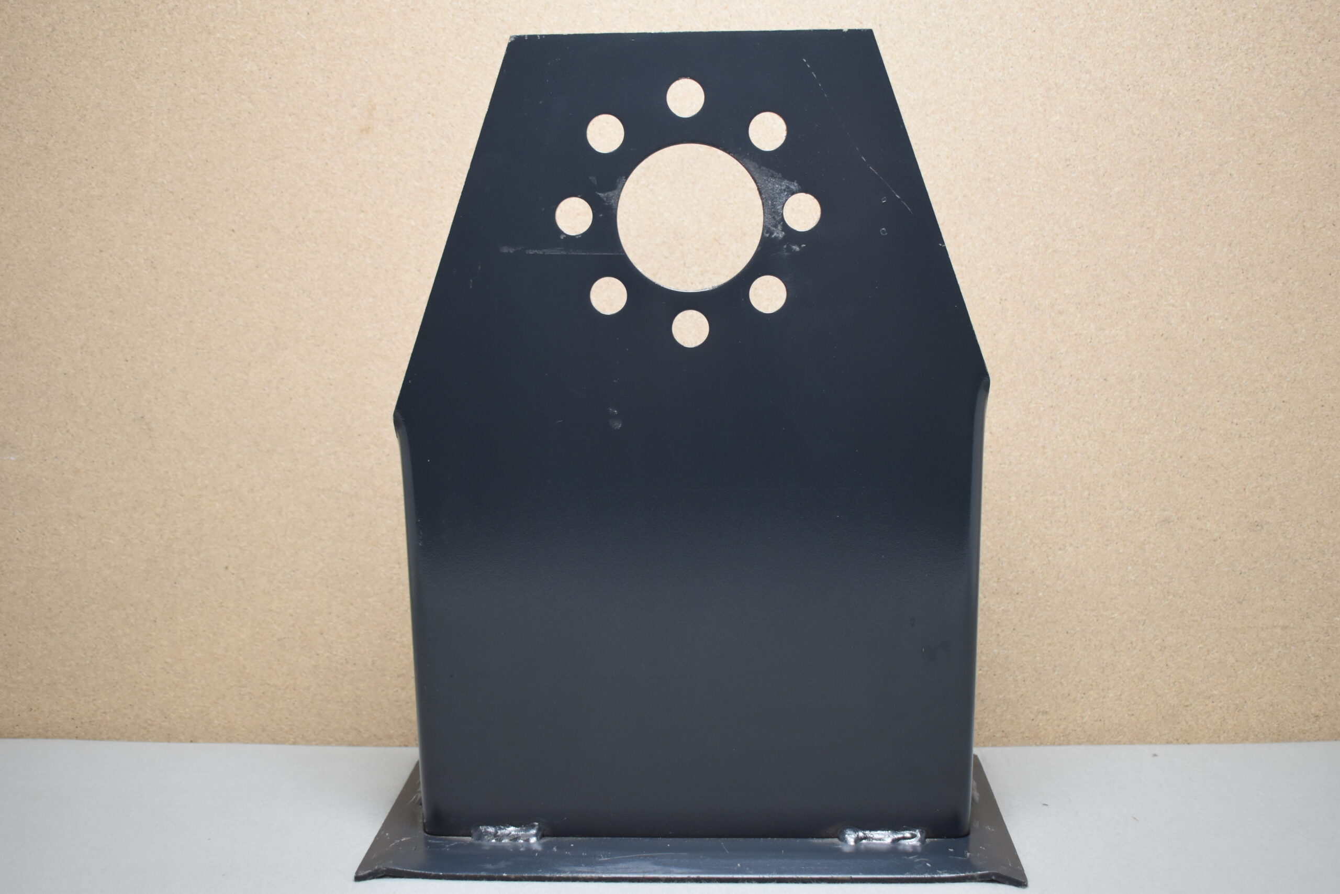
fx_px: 1507
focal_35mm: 40
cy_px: 447
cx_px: 670
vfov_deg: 33.0
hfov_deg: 47.9
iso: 1000
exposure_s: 1/125
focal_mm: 27
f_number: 4
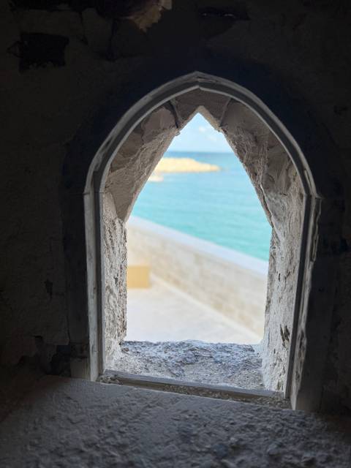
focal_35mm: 24
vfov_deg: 71.6
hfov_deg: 56.8
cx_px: 176
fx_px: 324
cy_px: 234
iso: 100
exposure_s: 1/2000
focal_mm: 6.76
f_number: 1.78
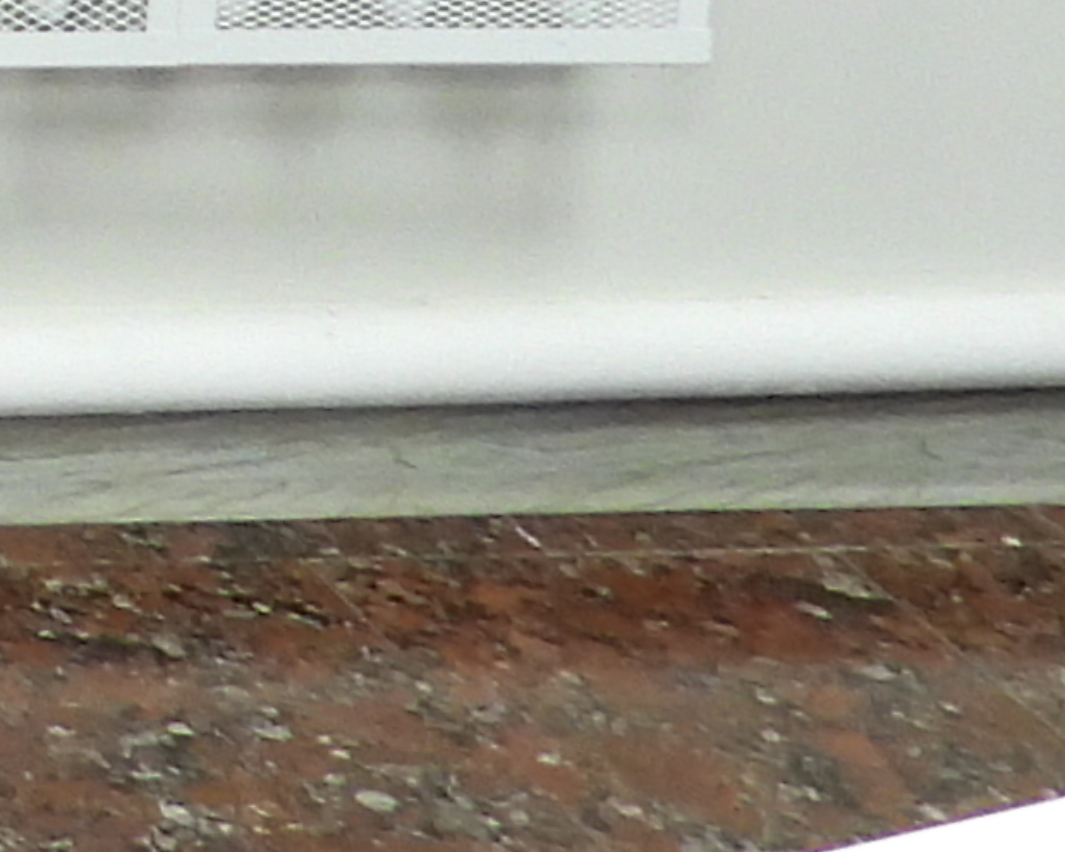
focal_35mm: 174
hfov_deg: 9.1
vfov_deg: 7.7
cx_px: -2084
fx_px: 5484
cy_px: -1766
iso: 320
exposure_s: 1/30
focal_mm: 4.3
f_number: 2.8
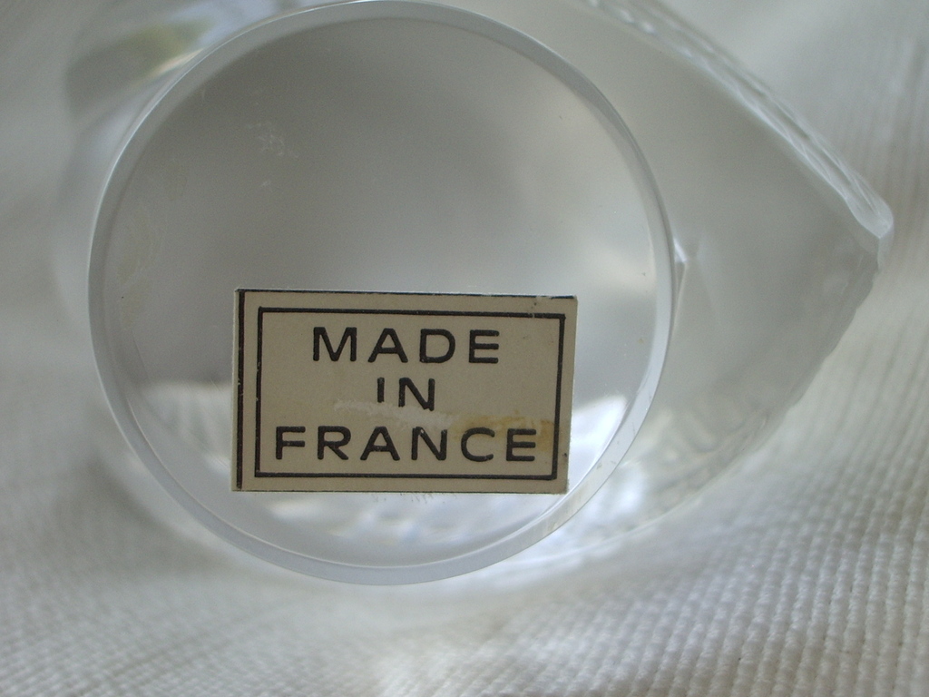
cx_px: 464
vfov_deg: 21.9
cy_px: 348
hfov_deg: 29.0
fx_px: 1798
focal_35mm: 67
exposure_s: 1/100
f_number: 3.5
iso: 100
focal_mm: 10.2
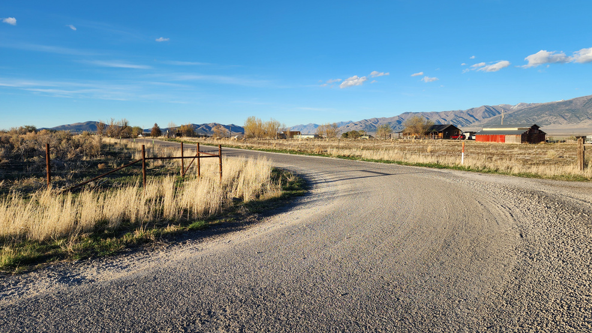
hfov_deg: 71.9
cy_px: 153
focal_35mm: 26
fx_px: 408
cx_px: 305
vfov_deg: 44.3
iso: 12
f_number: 1.8
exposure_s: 1/720
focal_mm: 6.4
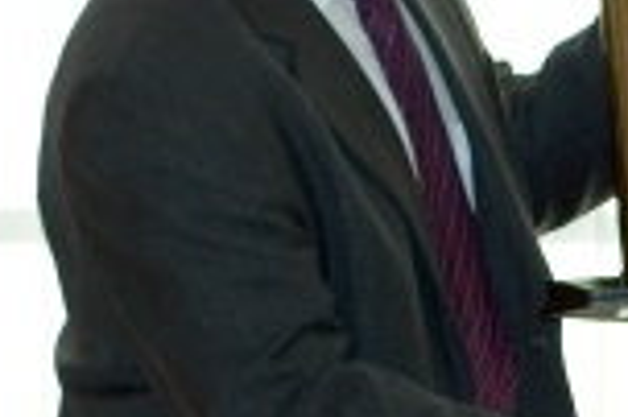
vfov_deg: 6.5
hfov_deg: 9.6
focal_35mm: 210
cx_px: 816
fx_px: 3659
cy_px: 118
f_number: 3.5
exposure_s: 1/500
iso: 200
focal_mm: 50
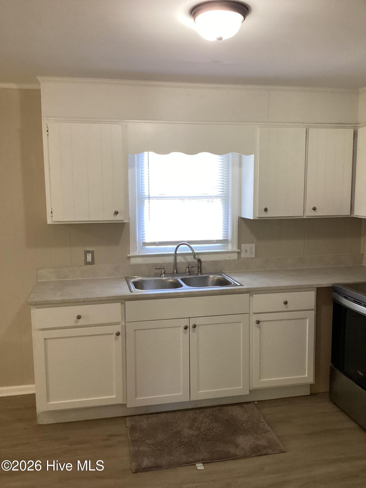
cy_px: 244
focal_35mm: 31
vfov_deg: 58.4
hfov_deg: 45.4
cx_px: 183
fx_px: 437
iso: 200
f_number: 2.4
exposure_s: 1/60
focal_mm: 3.3
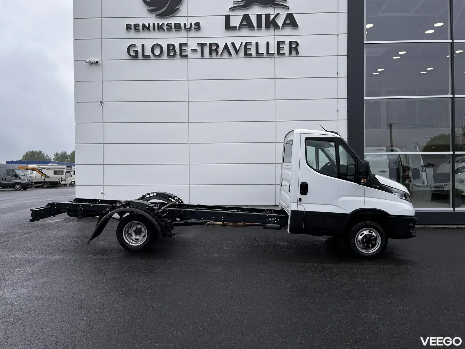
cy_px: 174
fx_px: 349
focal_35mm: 26
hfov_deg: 67.3
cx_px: 232
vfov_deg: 53.1
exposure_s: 1/891
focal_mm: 5.1
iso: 50
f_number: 1.6
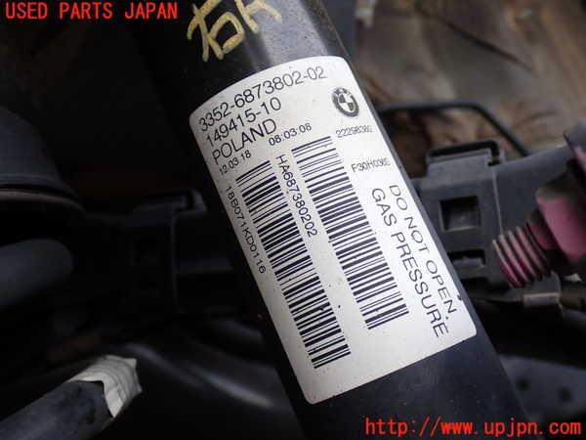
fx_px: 745
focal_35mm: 44
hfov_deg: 42.9
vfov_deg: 32.9
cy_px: 220
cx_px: 293
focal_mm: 7.84
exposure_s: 1/125
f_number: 2.9
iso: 100
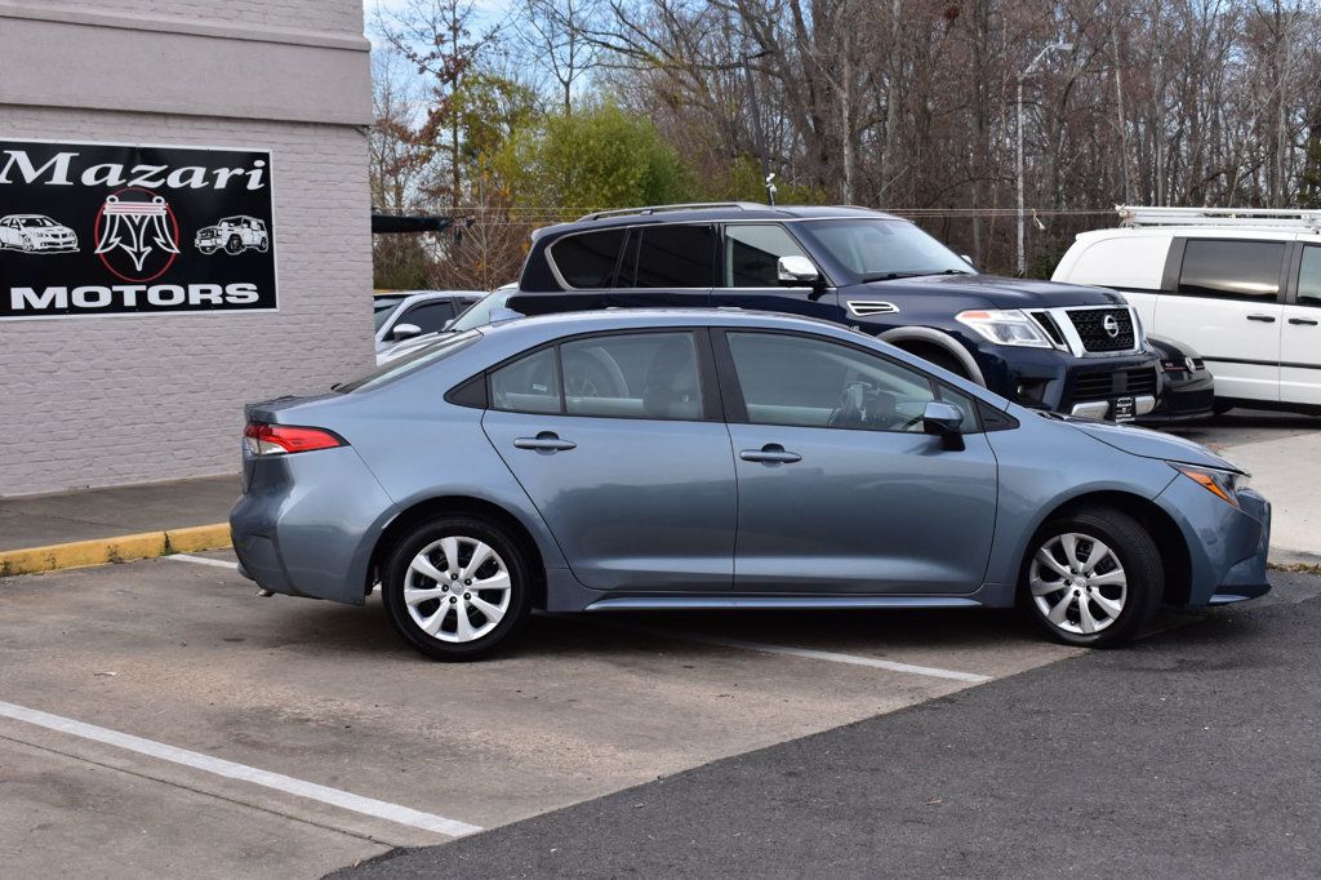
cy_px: 440
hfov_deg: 37.9
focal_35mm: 52
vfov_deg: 25.7
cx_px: 660
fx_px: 1926
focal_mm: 35
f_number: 10
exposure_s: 1/250
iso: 400
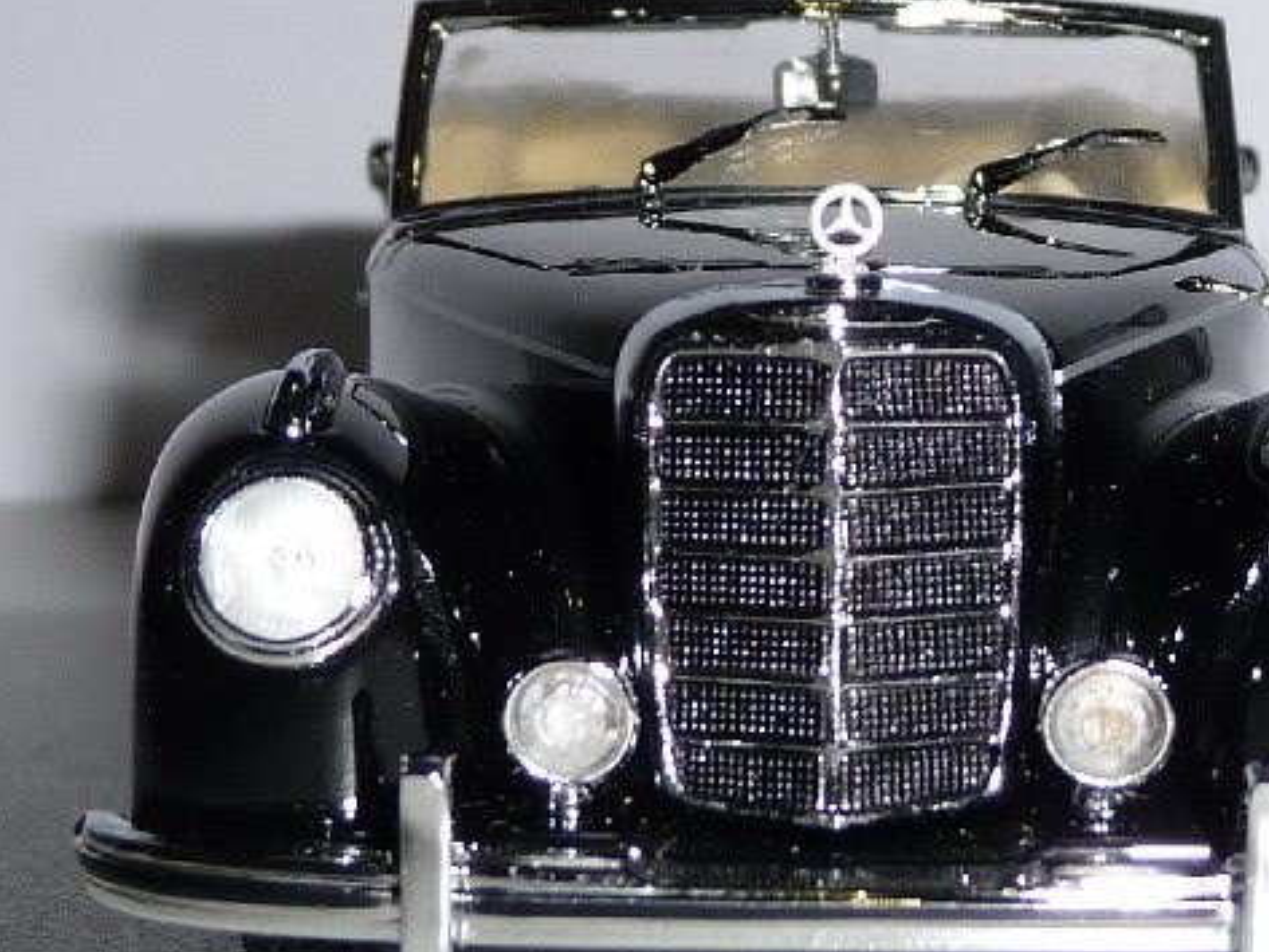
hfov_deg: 18.5
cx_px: 891
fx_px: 3887
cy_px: 484
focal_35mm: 106
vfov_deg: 14.0
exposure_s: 1/30
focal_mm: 6
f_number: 3.7
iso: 100
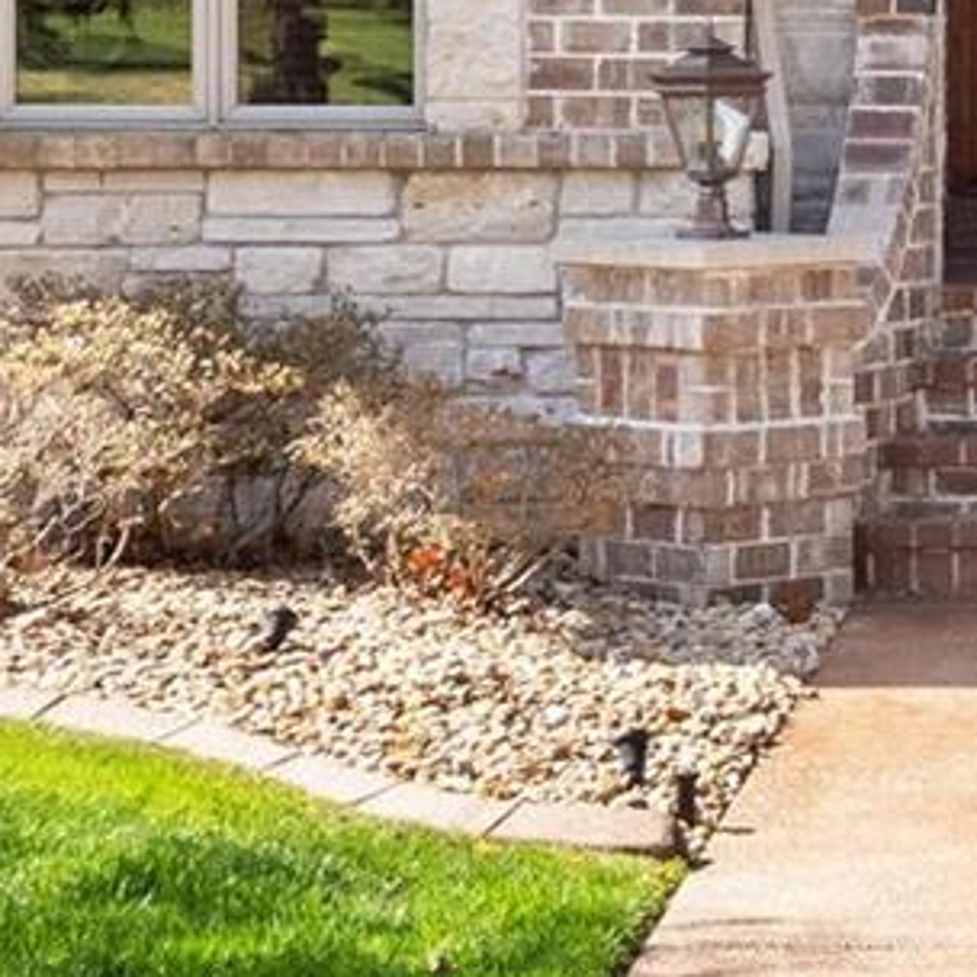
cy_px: 106
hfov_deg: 10.6
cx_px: 1282
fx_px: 5141
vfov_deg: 10.8
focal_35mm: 161
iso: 400
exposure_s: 1/100
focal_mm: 18
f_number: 8
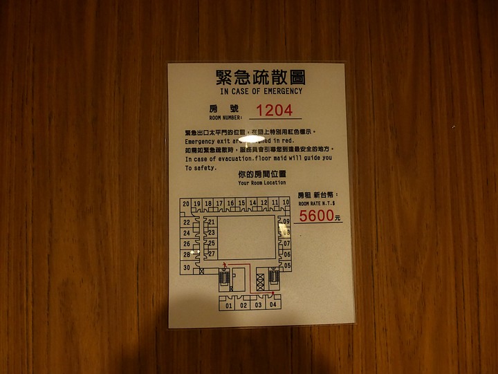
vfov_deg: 56.9
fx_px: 346
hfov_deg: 71.6
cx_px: 249
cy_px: 187
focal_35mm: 24
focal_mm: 12
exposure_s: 1/40
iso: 3200
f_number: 4.5
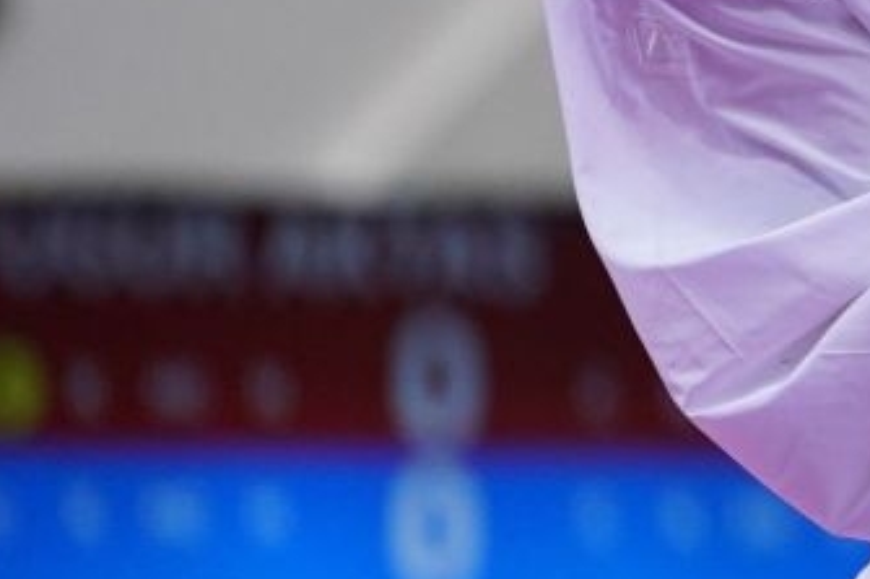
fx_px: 25965
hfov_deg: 1.9
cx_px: 2270
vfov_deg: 1.3
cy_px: 112
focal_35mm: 1075
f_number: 2.8
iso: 1250
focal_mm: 200
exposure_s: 1/1000
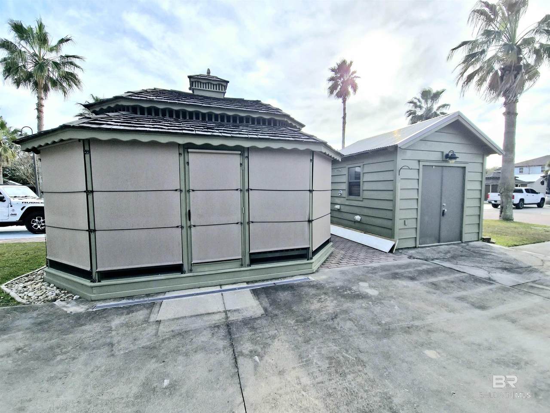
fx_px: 207
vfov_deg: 89.9
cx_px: 275
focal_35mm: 13
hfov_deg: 106.2
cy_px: 206
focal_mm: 2.2
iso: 50
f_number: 2.2
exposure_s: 1/2000
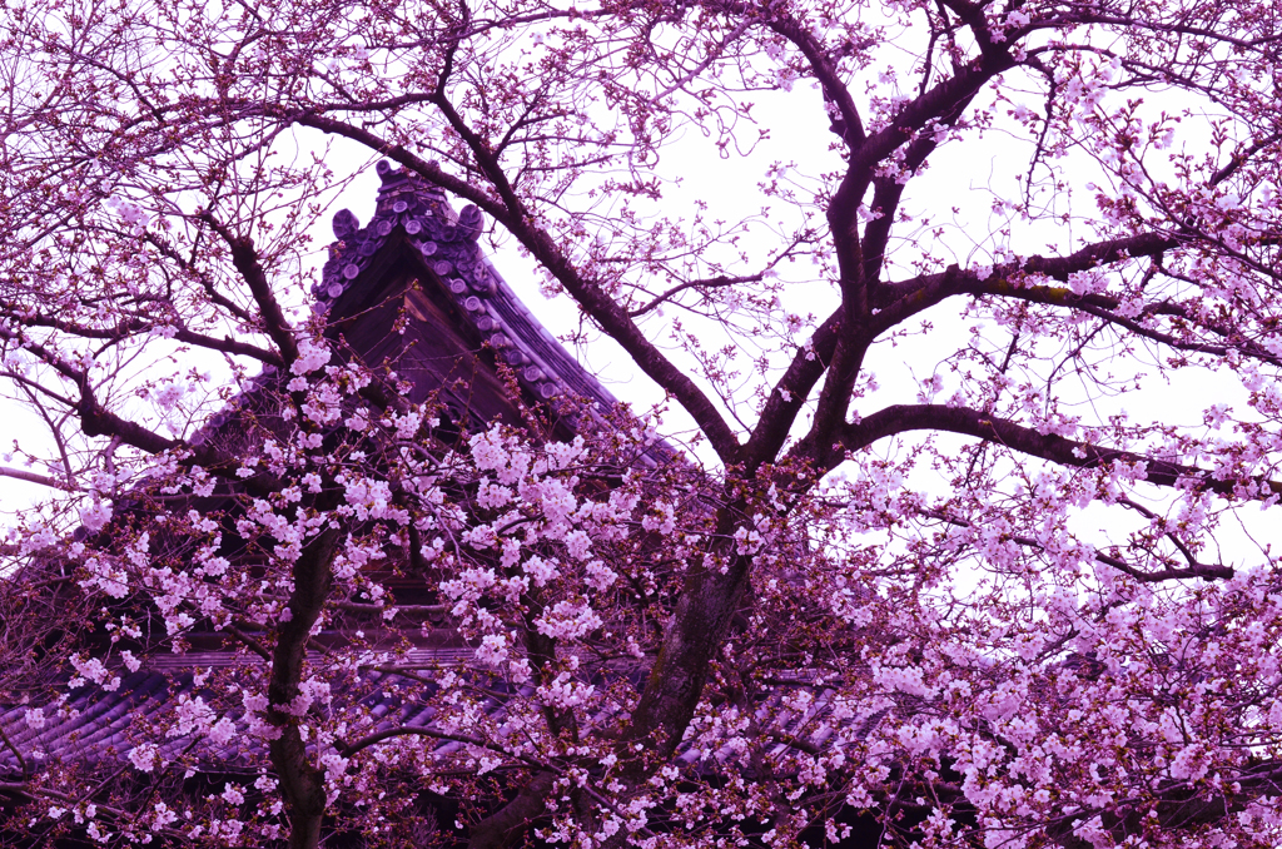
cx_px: 641
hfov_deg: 19.5
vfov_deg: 13.0
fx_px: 3731
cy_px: 424
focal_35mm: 105
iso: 640
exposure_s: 1/40
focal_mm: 70
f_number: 11
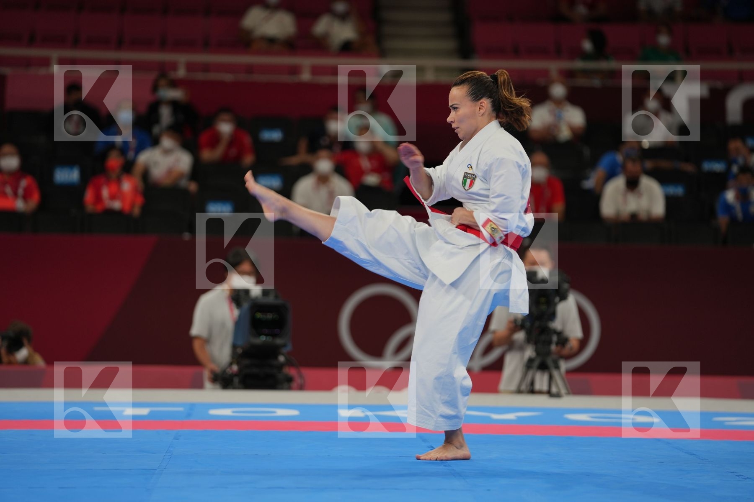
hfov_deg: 11.8
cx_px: 377
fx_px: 3644
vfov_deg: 7.9
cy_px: 251
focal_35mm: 174
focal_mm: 174
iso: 250
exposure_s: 1/500
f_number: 2.8
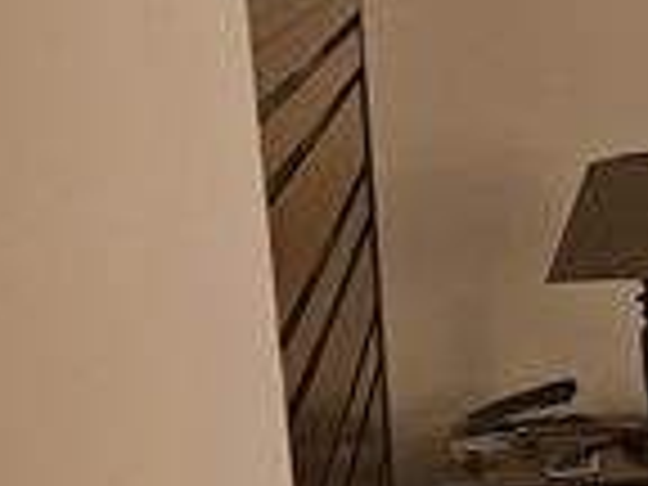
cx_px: 1368
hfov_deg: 13.0
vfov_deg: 11.6
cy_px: 302
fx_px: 2396
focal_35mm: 128
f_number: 1.8
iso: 640
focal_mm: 5.4
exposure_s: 1/60
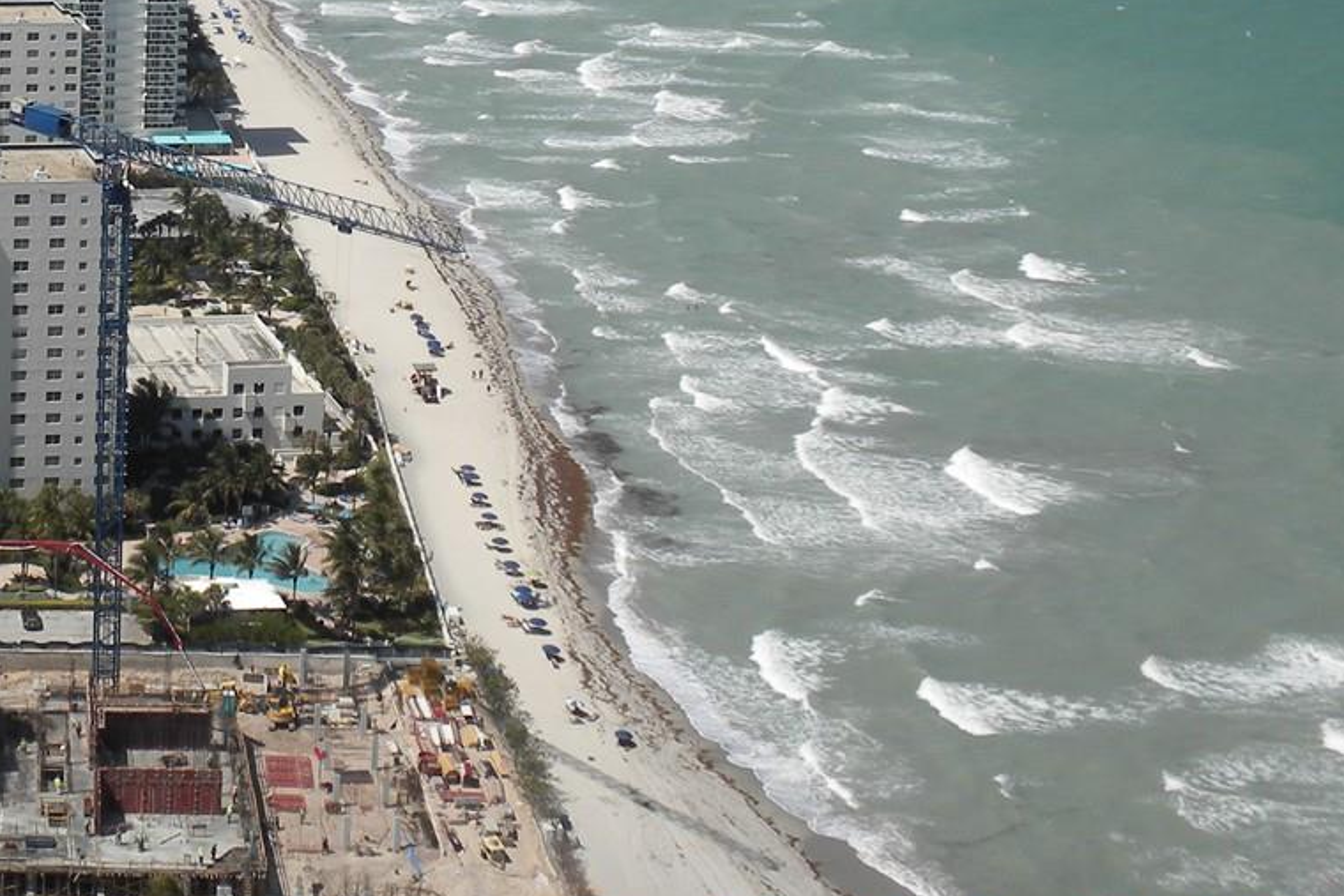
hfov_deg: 24.0
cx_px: 25
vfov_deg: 16.7
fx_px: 3024
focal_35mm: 81
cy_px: 110
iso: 64
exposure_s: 1/205
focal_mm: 6.6
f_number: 10
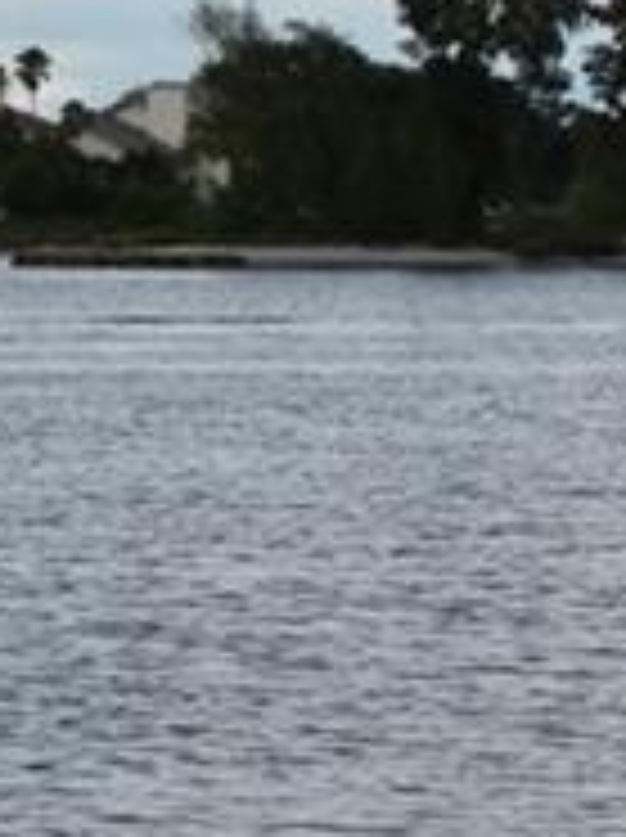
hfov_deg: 4.9
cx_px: -1756
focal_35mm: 273
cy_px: -261
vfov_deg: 7.2
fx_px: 6598
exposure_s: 1/500
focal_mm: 22
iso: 160
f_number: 8
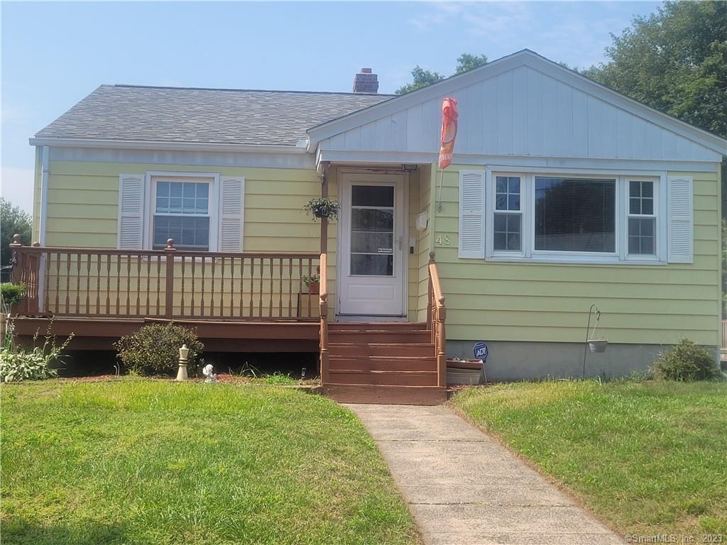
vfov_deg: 53.1
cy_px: 272
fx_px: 546
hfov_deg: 67.3
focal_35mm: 26
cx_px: 364
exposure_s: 1/1839
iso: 40
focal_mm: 5.4
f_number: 1.8
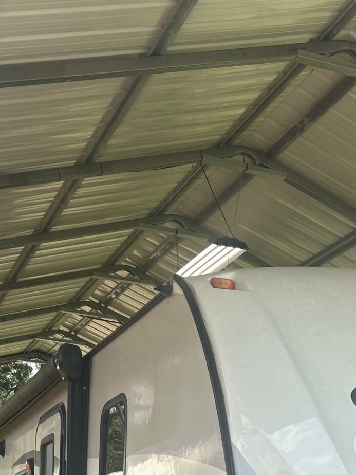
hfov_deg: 20.3
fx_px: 987
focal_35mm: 72
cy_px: 565
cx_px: 246
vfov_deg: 24.6
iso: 50
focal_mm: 5.7
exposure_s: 1/1575
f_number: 1.5
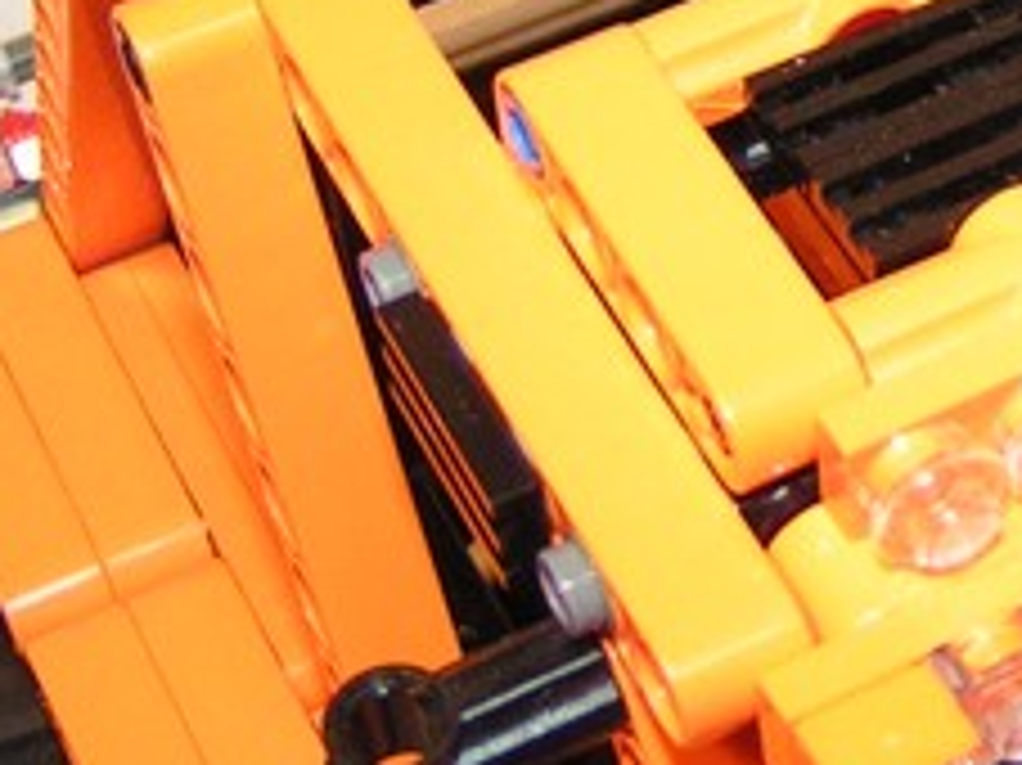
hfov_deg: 17.9
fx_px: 3157
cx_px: 1036
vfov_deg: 13.6
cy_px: 18
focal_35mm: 107
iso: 160
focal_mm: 5.8
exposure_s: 1/40
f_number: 2.8
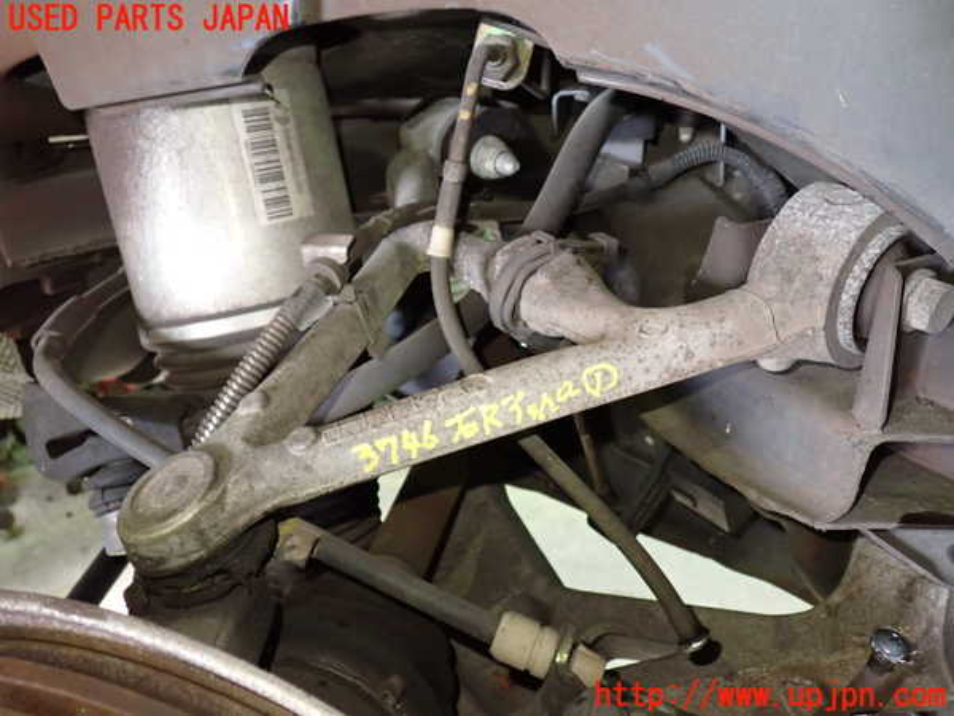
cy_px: 358
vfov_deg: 46.8
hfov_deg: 60.0
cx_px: 477
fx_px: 827
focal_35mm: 30
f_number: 2.3
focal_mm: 5.4
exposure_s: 1/30
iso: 800
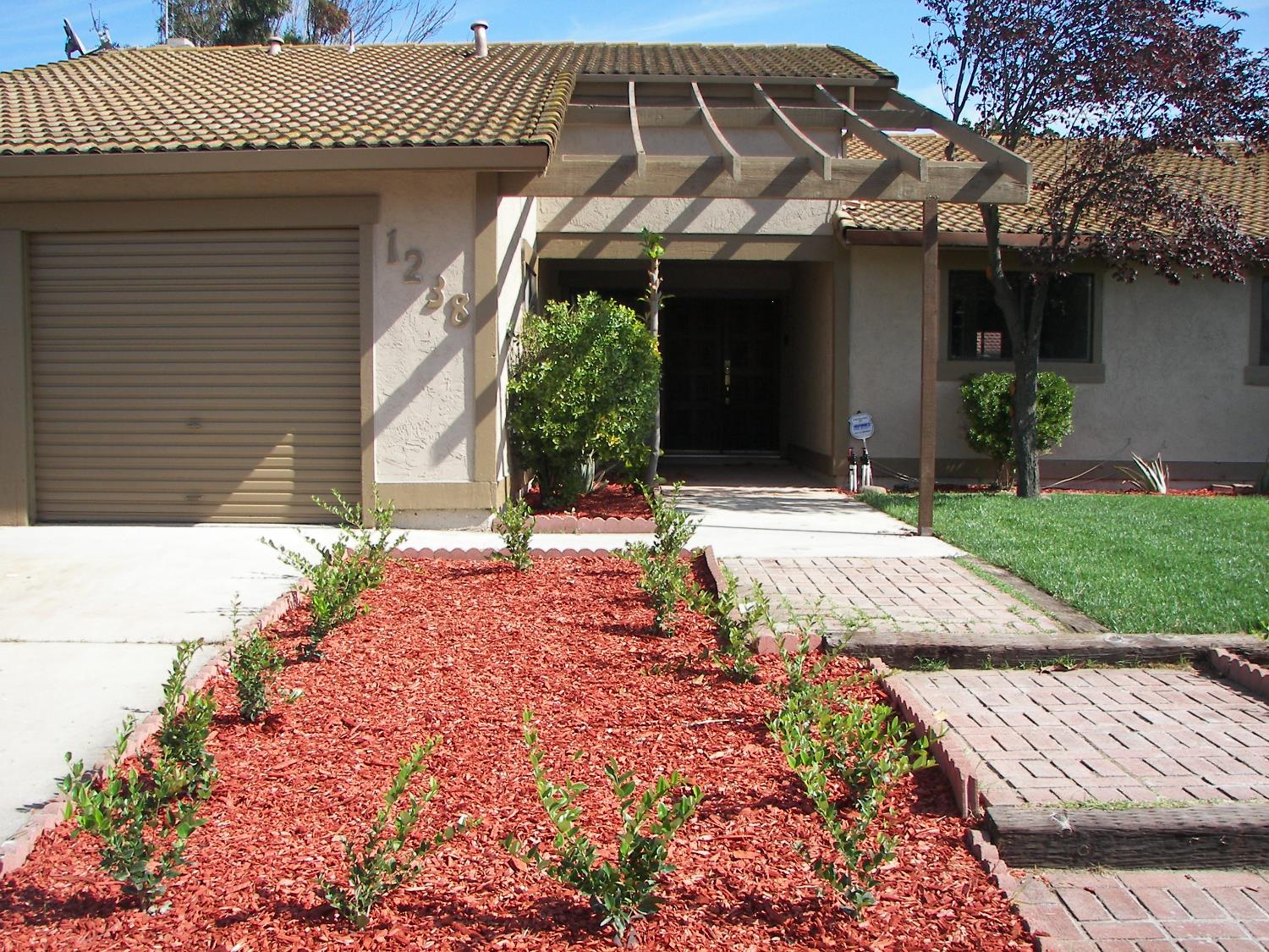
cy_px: 476
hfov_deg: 51.4
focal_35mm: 36
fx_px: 1320
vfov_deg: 39.7
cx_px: 634
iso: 50
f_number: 2.8
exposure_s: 1/500
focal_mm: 6
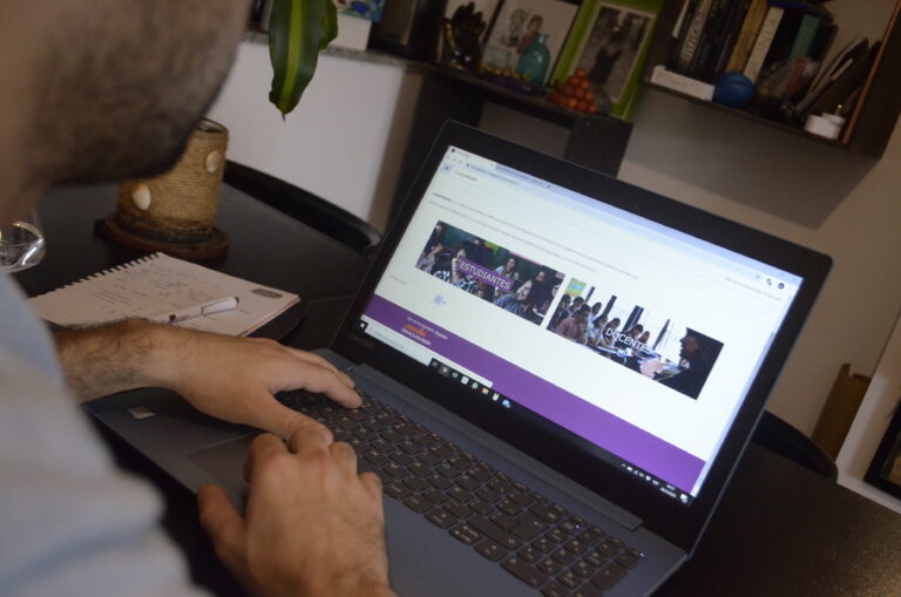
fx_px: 899
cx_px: 450
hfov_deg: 53.2
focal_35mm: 36
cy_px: 298
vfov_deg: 36.7
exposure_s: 1/100
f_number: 4
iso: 3200
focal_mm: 24
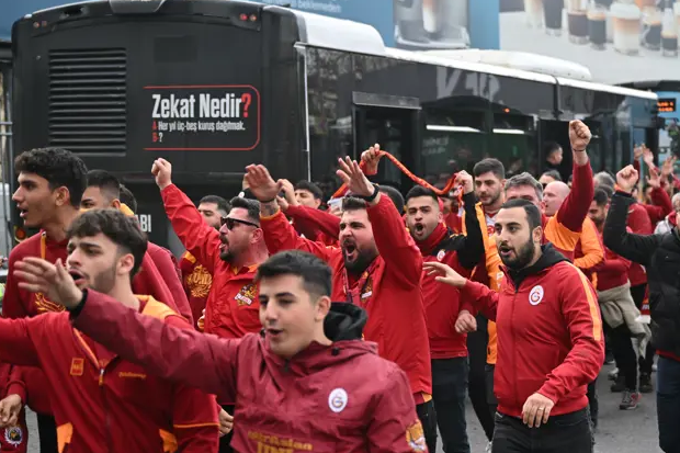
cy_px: 299
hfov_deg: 25.8
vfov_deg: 17.4
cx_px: 460
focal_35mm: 78
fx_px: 1473
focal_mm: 52
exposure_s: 1/500
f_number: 2.8
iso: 400
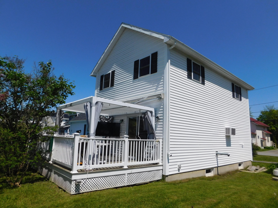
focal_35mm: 23
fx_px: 185
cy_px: 104
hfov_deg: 73.9
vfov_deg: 58.9
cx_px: 139
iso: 125
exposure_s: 1/1000
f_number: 6
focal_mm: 4
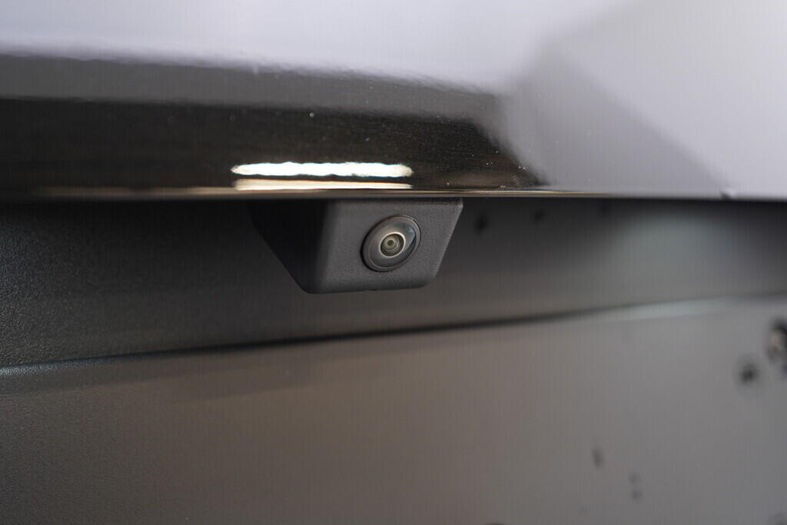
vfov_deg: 36.9
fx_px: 787
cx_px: 394
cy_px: 262
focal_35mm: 36
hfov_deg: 53.1
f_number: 2.8
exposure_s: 1/40
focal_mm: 24
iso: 250
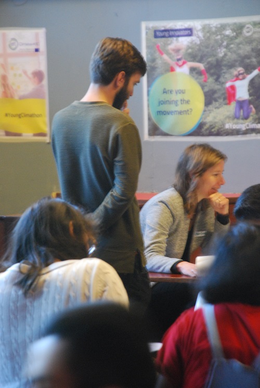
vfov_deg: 11.4
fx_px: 1943
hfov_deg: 7.7
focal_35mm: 180
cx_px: 130
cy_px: 194
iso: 1600
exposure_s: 1/4
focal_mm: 120
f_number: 5.6
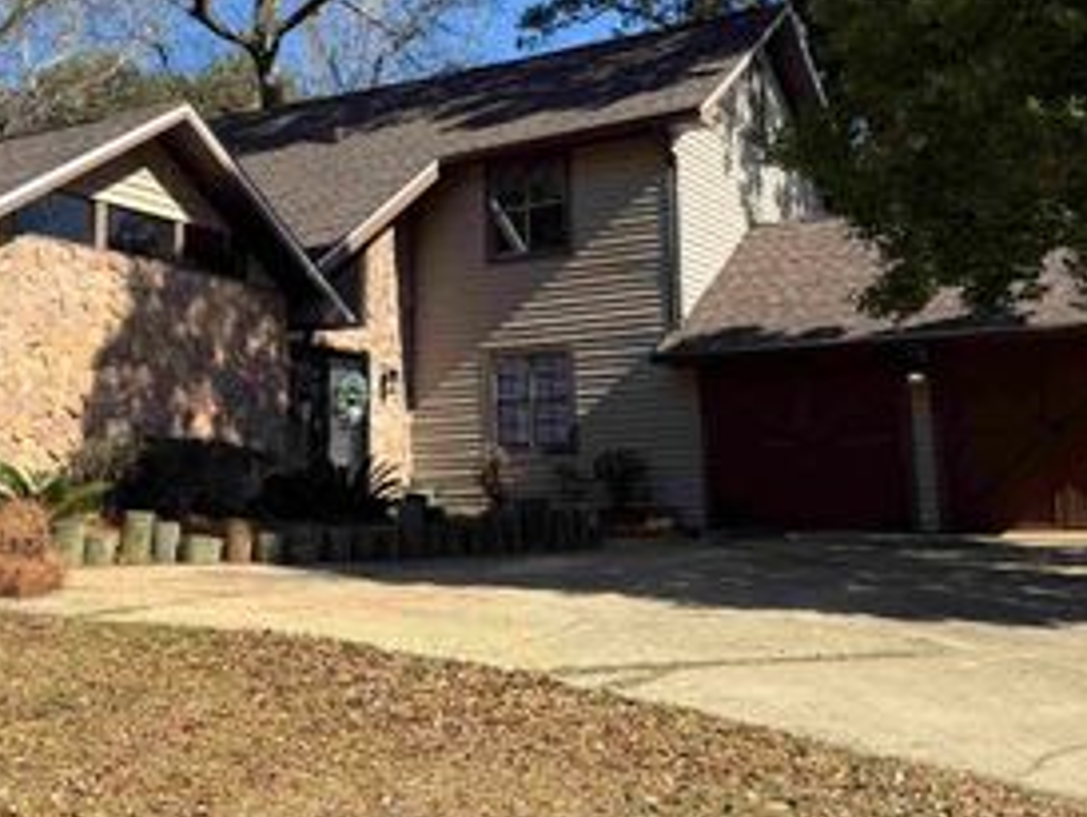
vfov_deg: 32.6
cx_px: 506
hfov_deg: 42.9
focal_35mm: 44
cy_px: 269
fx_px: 1382
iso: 80
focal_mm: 6.76
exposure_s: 1/2703
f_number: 1.78
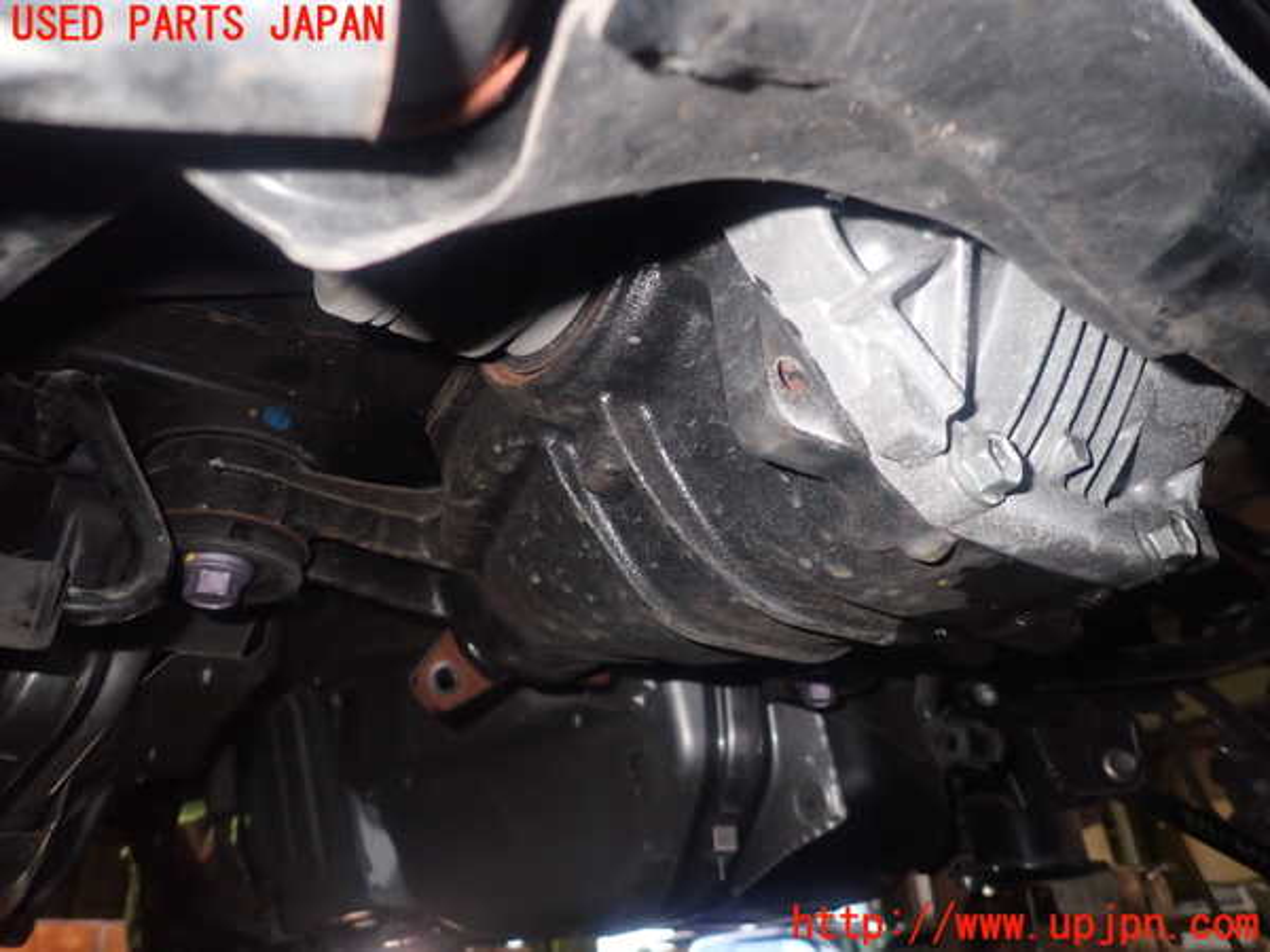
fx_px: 917
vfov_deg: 54.9
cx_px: 635
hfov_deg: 69.4
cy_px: 476
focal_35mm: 25
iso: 500
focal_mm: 4.5
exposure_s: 1/30
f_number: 5.6
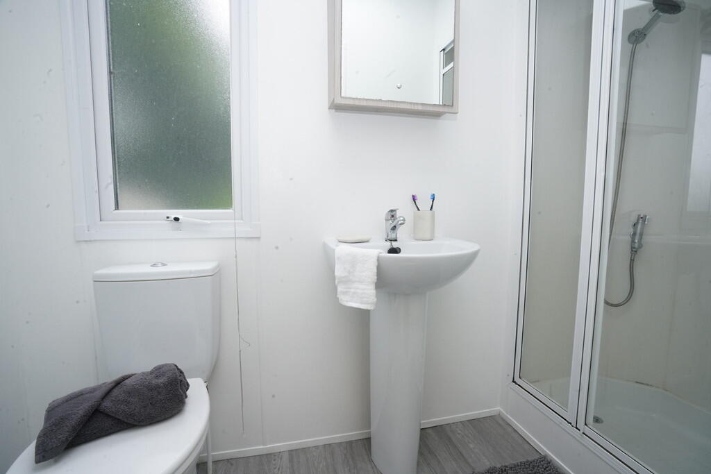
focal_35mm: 16
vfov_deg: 73.8
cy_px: 237
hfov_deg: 96.7
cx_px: 356
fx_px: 316
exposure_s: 1/60
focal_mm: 16
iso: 1600
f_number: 18
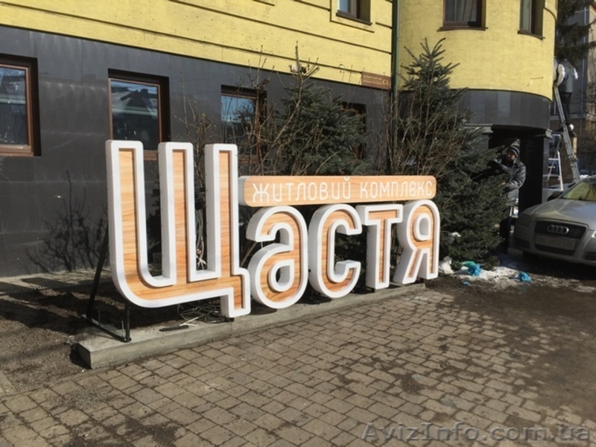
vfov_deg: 48.2
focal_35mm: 29
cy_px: 224
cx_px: 298
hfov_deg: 61.7
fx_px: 499
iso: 32
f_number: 2.2
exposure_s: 1/4950
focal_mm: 4.15
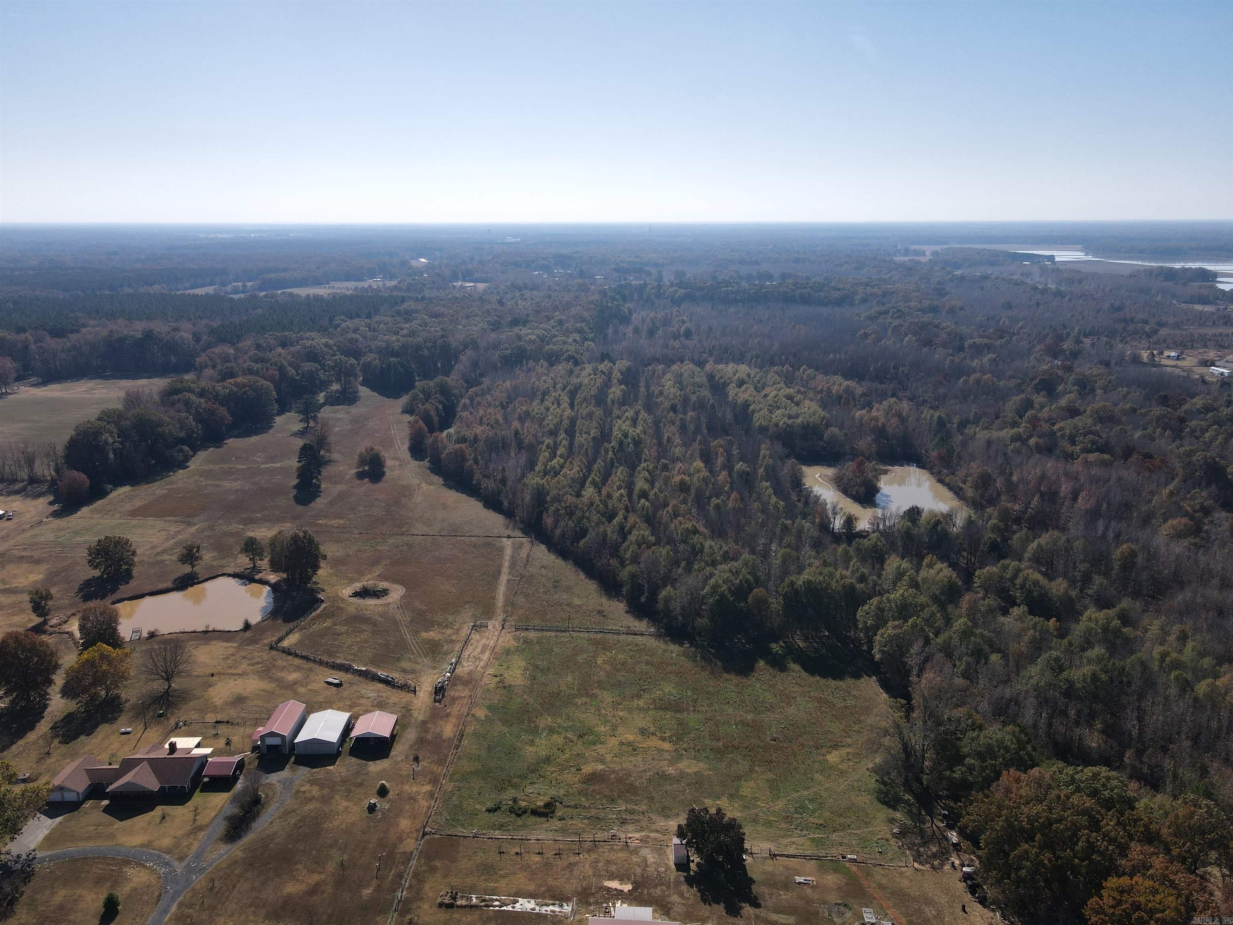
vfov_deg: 56.8
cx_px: 616
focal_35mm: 24
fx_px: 855
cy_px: 462
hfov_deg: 71.6
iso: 100
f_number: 2.8
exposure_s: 1/1000
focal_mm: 4.5
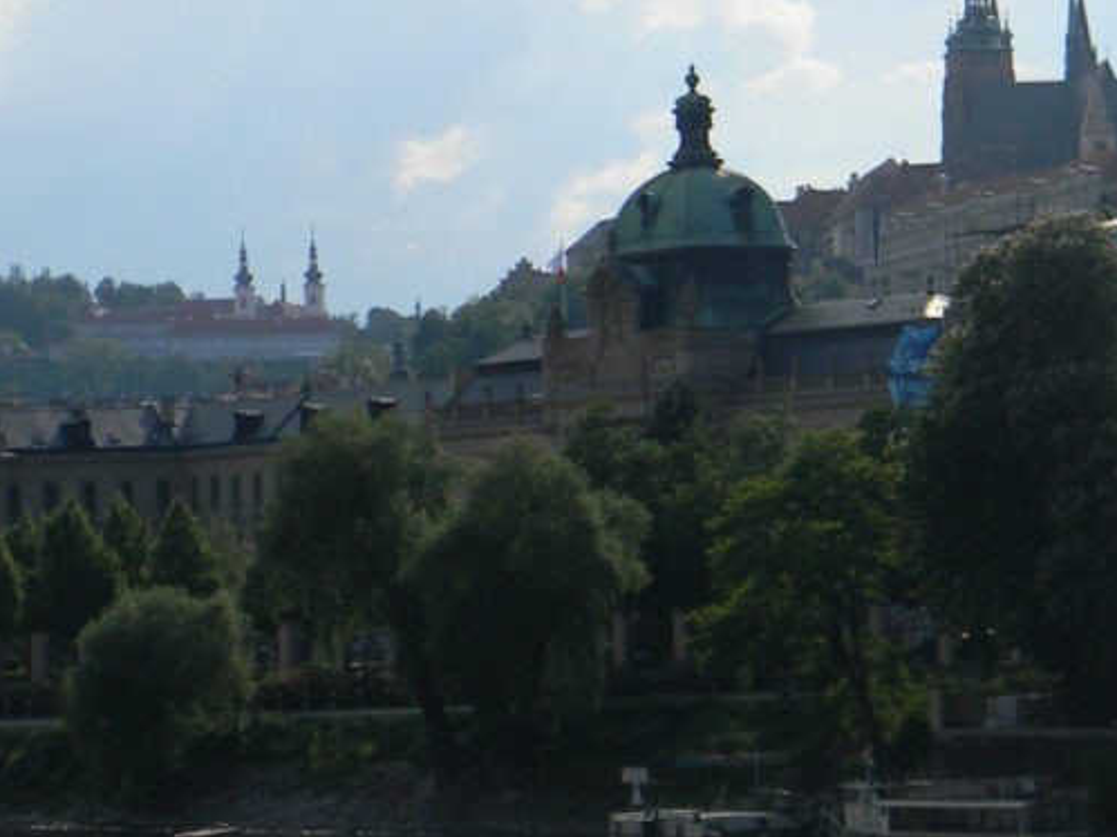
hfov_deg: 13.5
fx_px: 4678
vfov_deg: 10.2
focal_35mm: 145
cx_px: 1007
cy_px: 116
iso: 80
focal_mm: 12.2
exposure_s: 1/340
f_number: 8.6
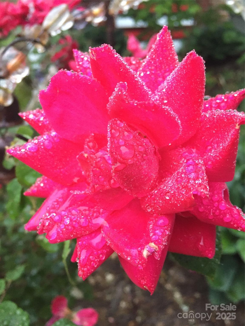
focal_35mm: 29
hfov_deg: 48.2
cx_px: 122
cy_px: 163
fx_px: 274
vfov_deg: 61.7
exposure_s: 1/30
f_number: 2.2
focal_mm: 4.15
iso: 200
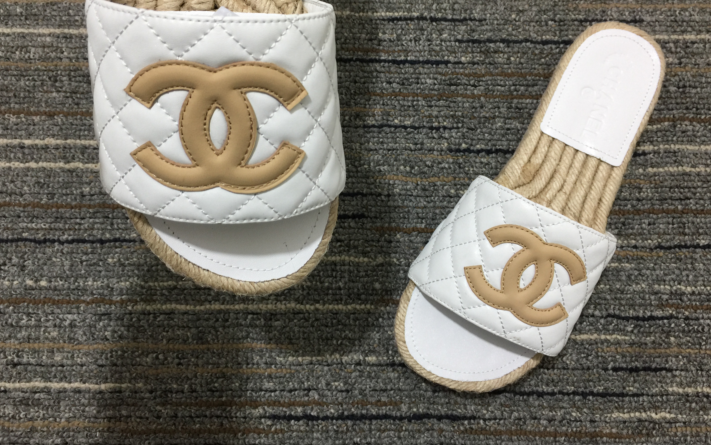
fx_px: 620
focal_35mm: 32
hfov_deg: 59.6
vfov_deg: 39.3
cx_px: 358
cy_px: 184
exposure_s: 1/17
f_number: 2.2
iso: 40
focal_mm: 4.15
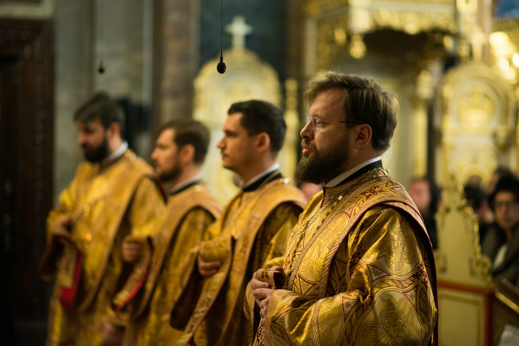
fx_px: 1226
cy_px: 173
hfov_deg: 23.9
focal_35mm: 85
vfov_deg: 16.1
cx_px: 260
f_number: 1.8
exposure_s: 1/60
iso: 640
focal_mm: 85
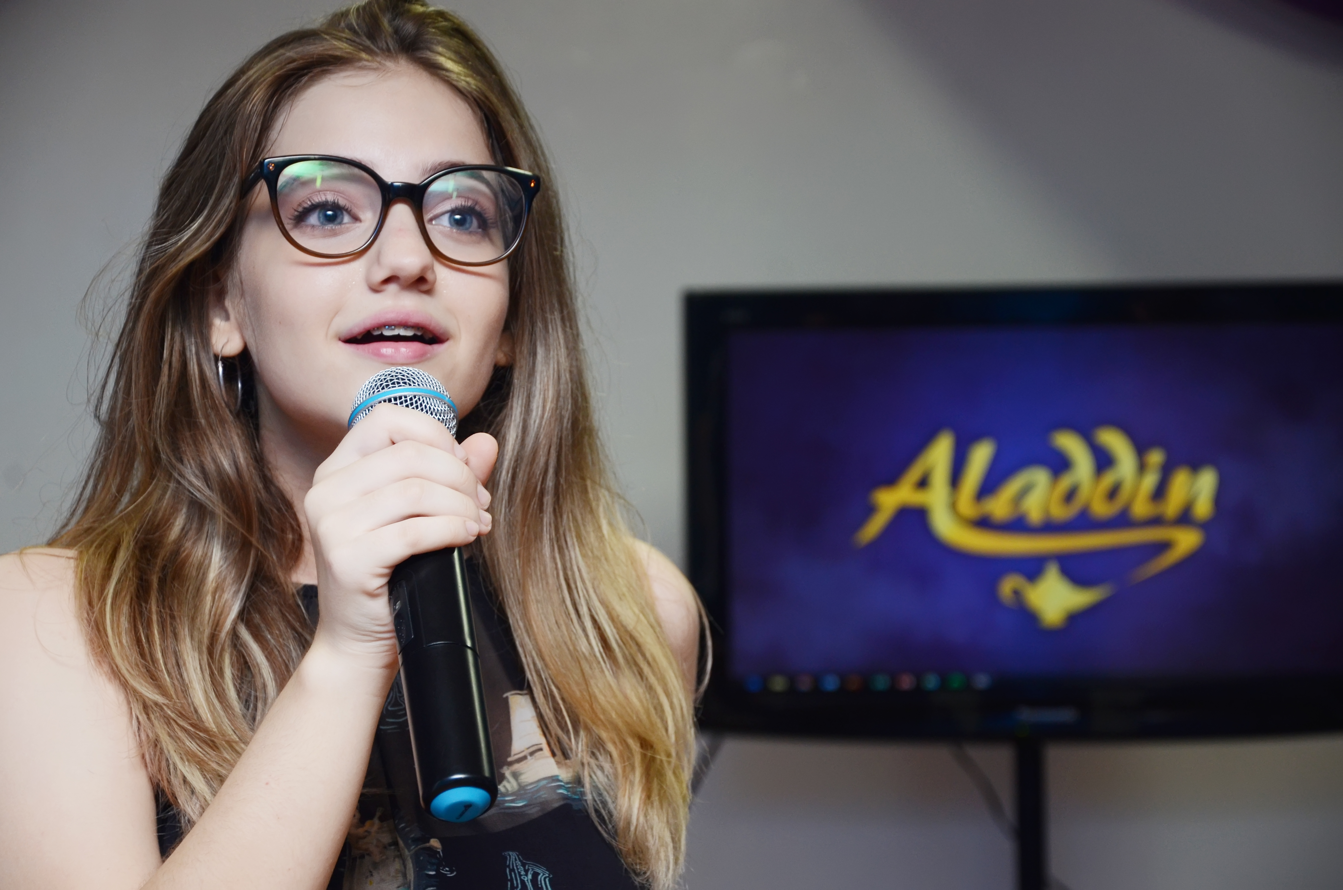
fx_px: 4747
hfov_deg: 16.1
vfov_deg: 10.7
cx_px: 672
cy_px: 445
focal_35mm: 128
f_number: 5.6
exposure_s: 1/80
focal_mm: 85
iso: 500
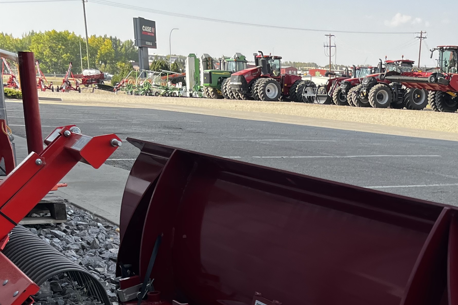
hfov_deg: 32.0
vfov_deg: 21.0
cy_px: 350
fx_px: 776
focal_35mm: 61
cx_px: 366
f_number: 1.6
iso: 50
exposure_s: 1/1600
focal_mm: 5.1
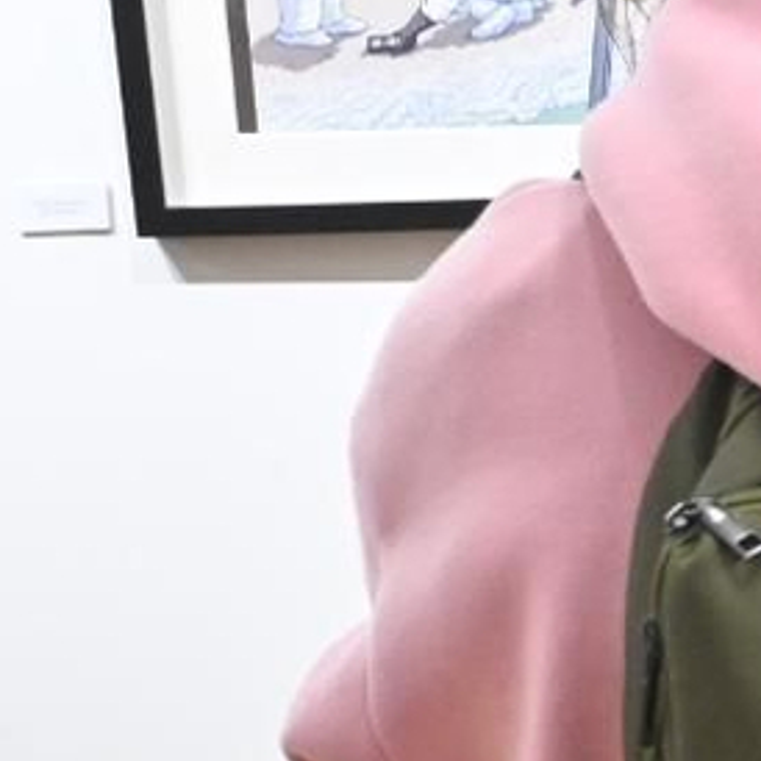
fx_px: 3799
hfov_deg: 10.5
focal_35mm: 153
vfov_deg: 11.4
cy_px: 471
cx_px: 1530
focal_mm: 20.5
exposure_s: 1/200
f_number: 3.8
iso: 2500
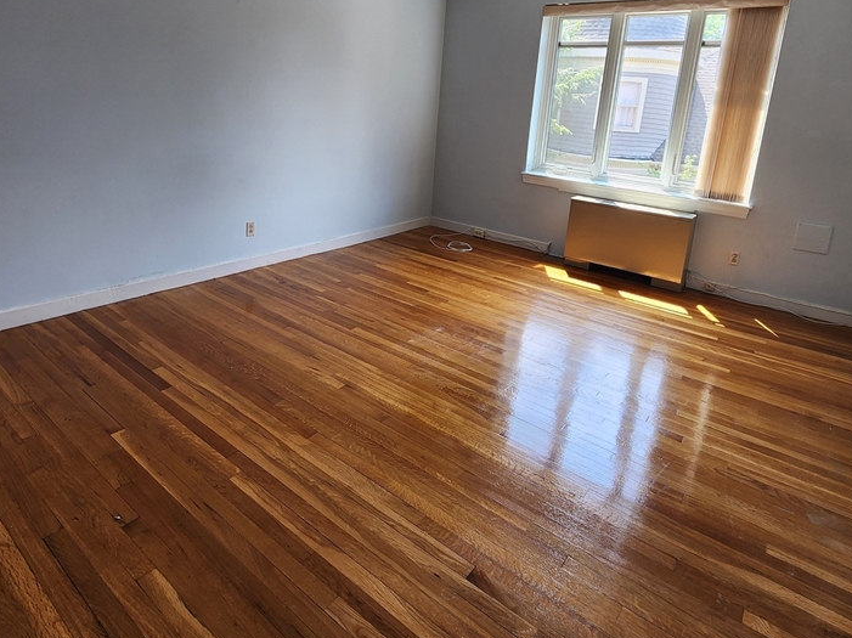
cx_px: 421
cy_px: 216
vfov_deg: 66.9
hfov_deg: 84.7
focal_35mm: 19
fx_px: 467
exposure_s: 1/60
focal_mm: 2.2
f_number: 2.2
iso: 50
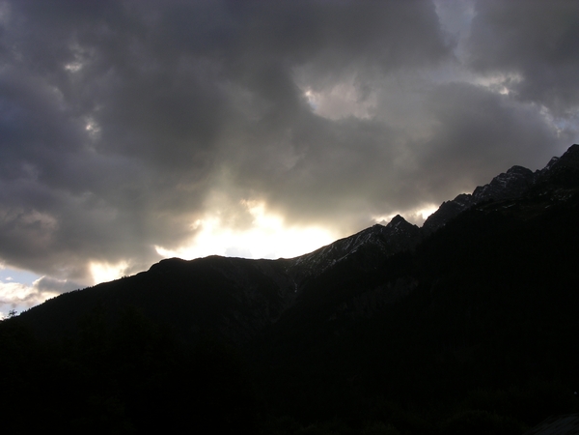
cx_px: 290
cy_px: 218
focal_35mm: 46
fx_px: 769
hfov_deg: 41.2
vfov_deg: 31.5
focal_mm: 11.6
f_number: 5.9
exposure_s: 1/172
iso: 50
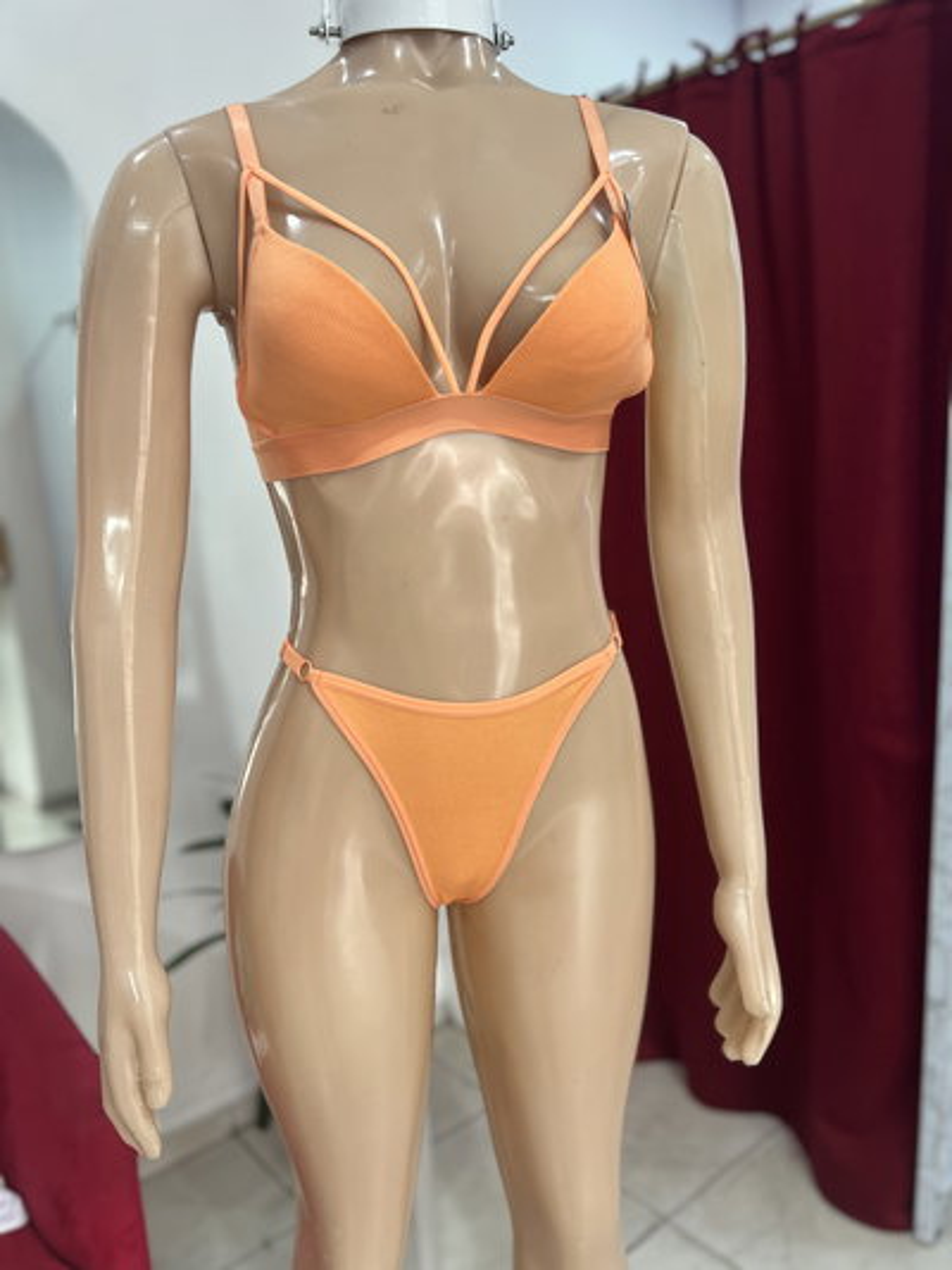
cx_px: 476
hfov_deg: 53.1
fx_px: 953
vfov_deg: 67.3
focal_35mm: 26
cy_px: 635
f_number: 1.5
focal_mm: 5.7
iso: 64
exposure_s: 1/50
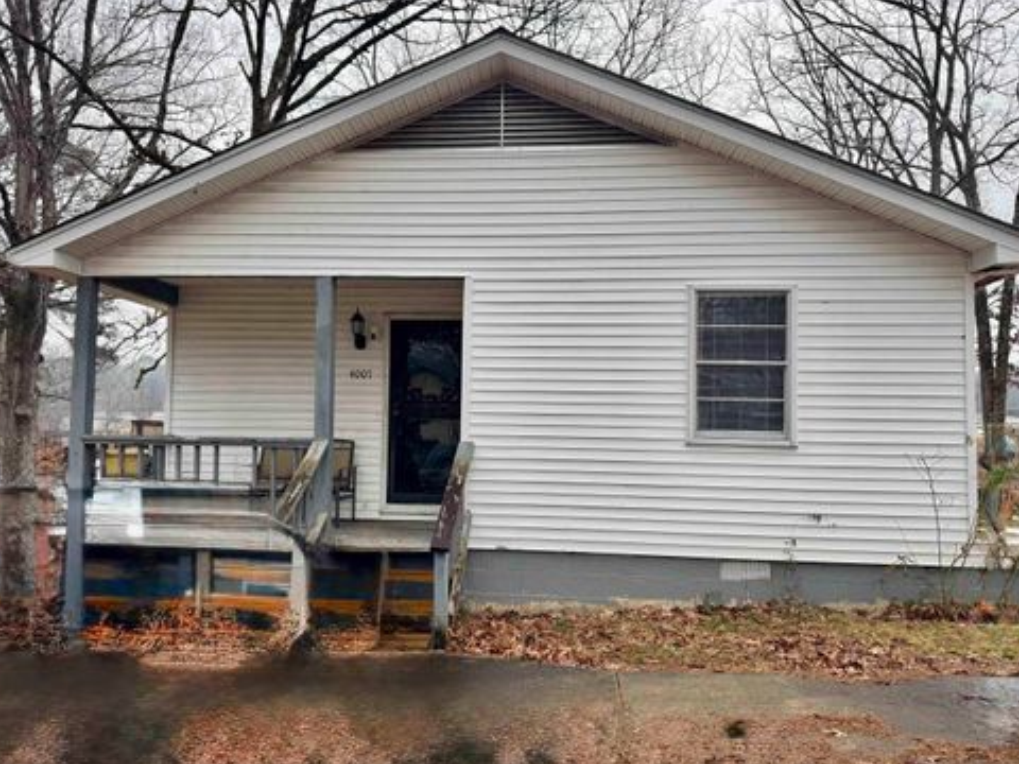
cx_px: 497
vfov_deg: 54.9
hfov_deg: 69.4
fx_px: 736
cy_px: 392
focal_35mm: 25
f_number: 1.78
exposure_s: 1/121
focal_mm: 6.76
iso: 64
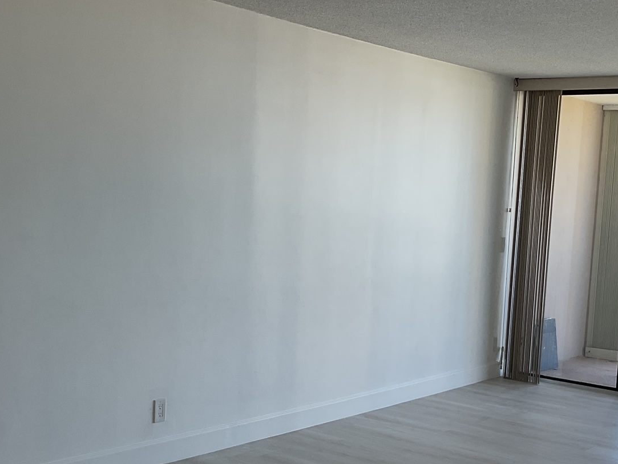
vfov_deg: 26.8
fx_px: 964
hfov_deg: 35.4
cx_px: 369
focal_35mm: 54
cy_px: 321
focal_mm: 3
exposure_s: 1/139
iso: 16
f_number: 1.8
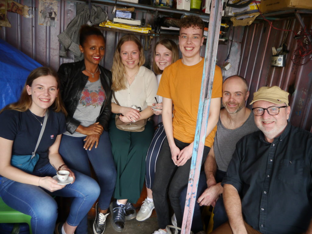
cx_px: 156
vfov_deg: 49.7
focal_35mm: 28
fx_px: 252
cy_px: 117
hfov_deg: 63.4
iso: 500
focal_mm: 14
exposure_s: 1/60
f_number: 3.5
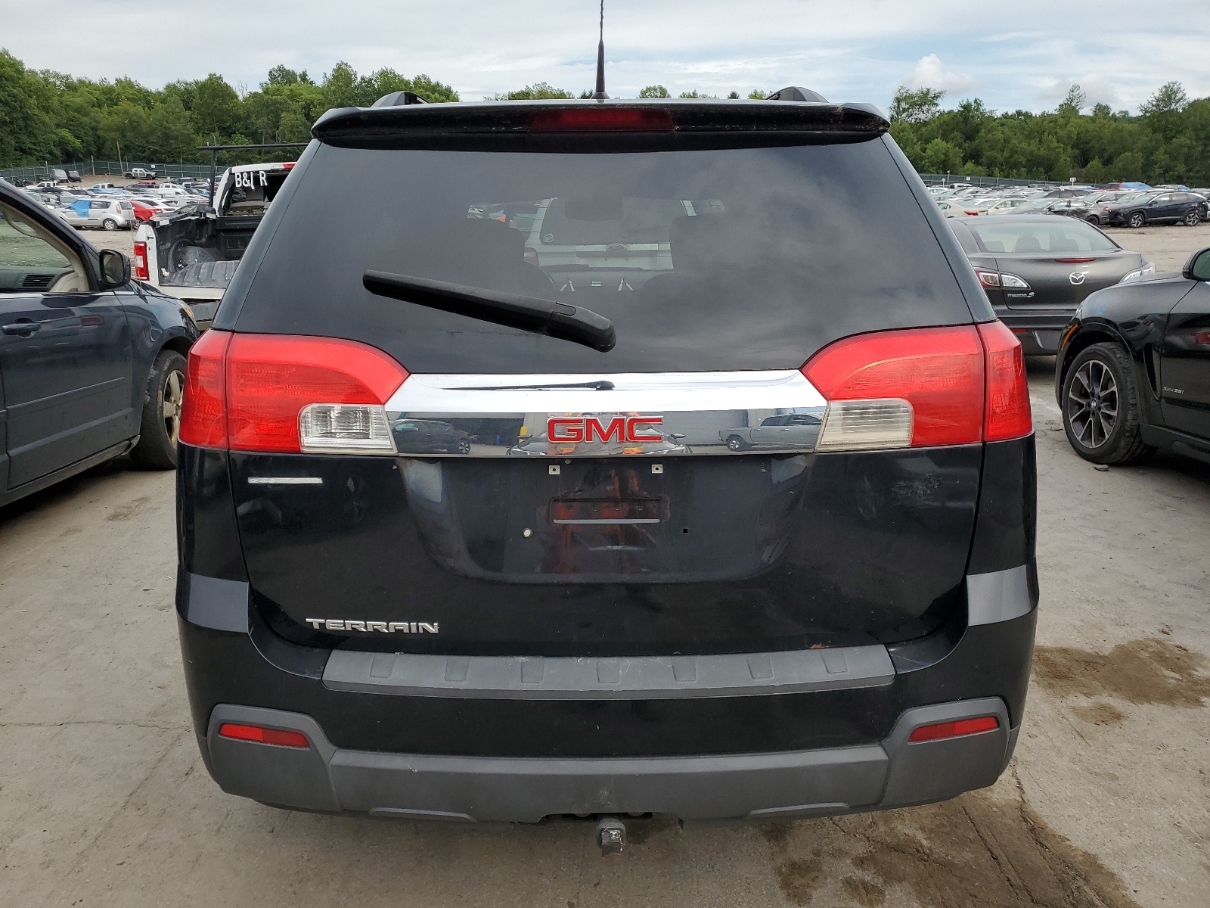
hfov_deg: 67.3
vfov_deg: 53.1
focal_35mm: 26
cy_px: 454
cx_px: 605
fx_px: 909
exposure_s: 1/1429
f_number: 1.5
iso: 50
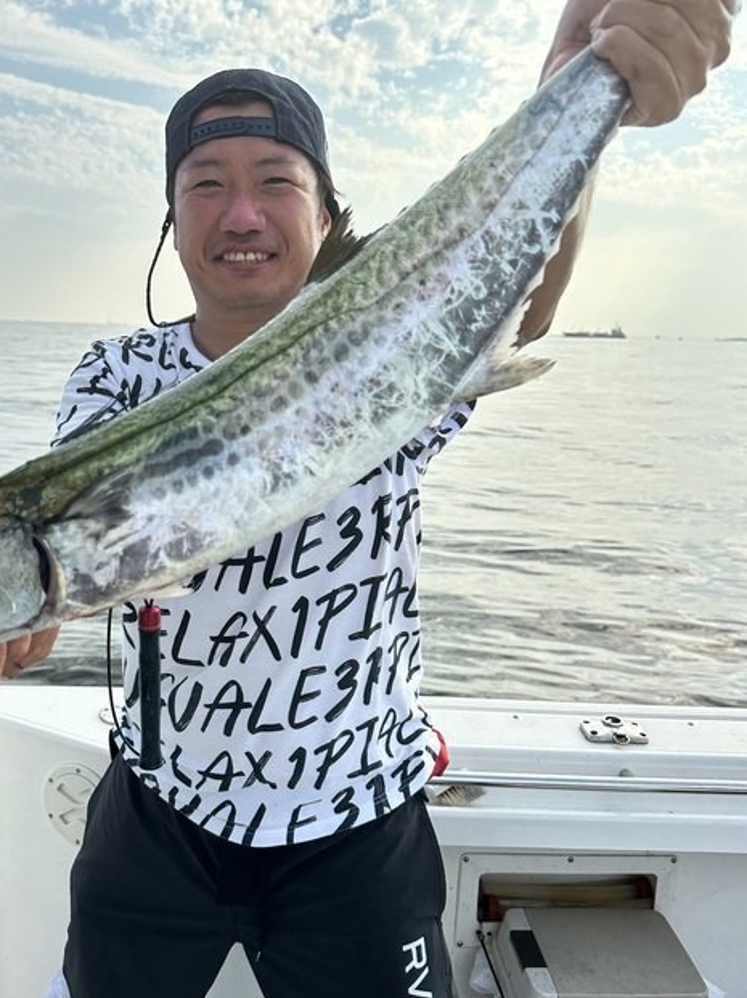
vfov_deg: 55.4
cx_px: 291
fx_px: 950
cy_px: 506
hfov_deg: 42.7
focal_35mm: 33
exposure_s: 1/4762
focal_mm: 6.86
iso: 80
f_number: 1.78
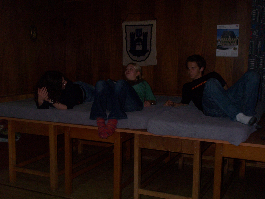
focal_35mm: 49
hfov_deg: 38.9
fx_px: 375
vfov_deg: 29.7
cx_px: 132
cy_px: 100
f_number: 4
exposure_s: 1/80
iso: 125
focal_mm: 8
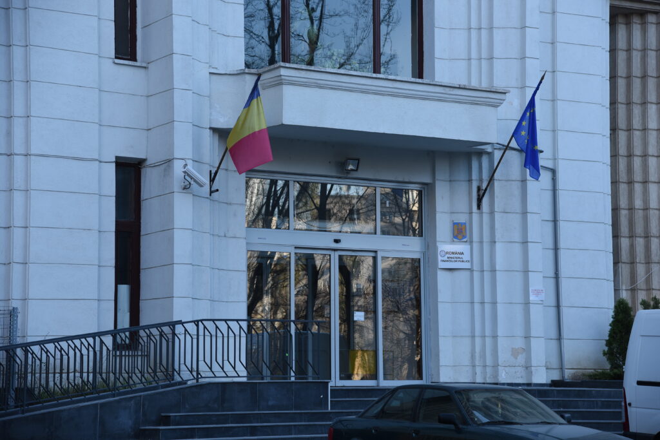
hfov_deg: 23.6
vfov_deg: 15.9
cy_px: 220
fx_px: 1577
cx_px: 330
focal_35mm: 86
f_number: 5.6
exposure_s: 1/125
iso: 160
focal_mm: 86
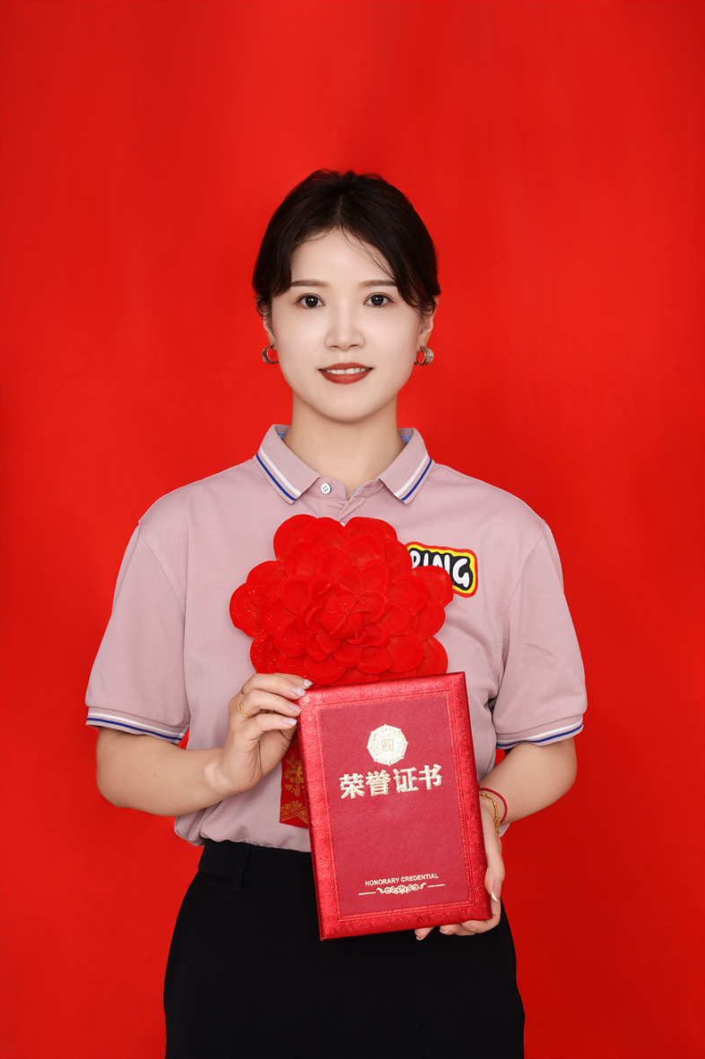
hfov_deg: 12.9
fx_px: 3115
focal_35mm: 106
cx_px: 352
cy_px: 530
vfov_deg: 19.3
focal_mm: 105
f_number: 11
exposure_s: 1/160
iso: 100
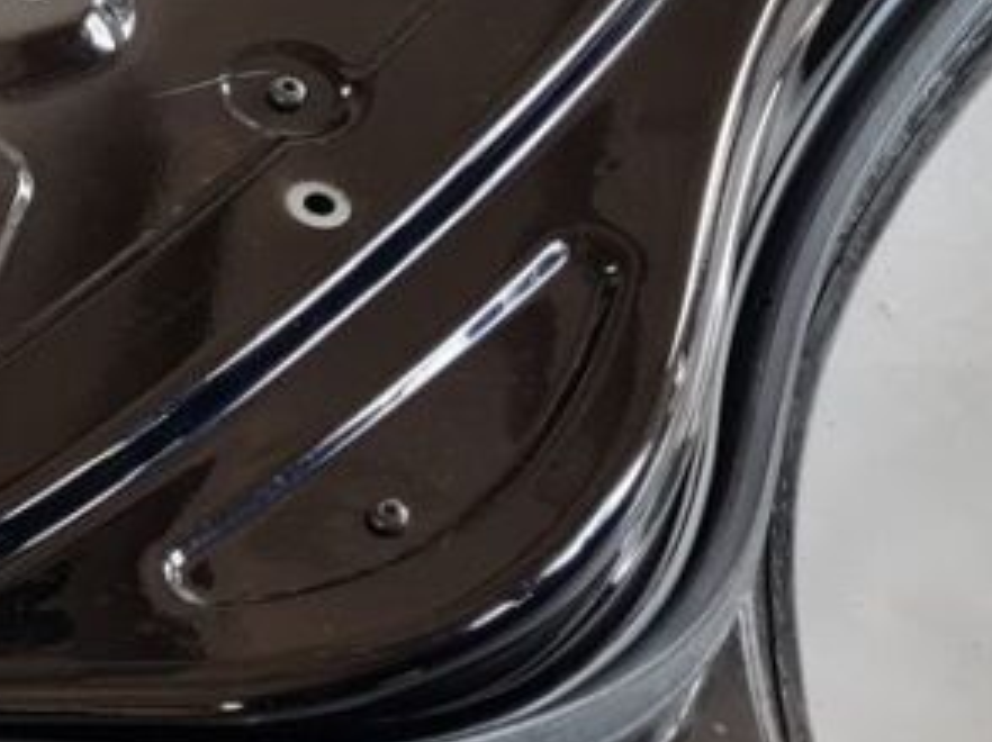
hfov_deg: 14.8
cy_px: 438
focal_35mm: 124
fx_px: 3551
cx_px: -499
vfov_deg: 11.9
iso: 160
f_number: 1.8
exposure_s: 1/100
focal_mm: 5.4
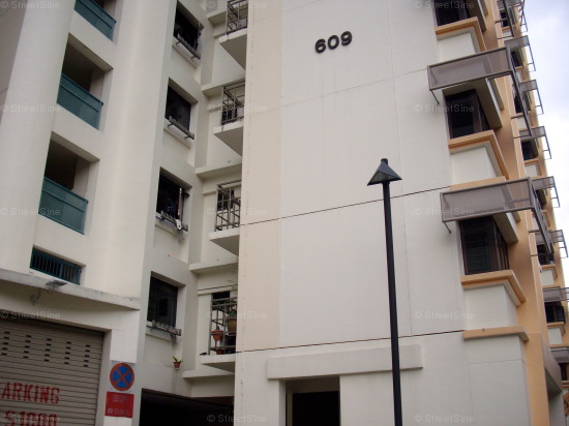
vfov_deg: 38.6
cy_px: 213
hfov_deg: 50.2
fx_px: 608
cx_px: 284
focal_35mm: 37
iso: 151
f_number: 2.8
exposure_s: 1/125
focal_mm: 6.2
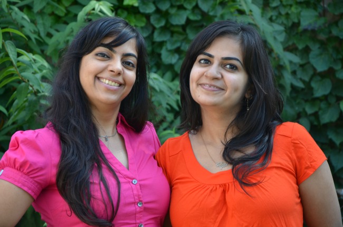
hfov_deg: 13.1
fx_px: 1498
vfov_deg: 8.7
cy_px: 114
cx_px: 172
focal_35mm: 158
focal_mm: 105
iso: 200
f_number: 5.6
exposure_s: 1/125
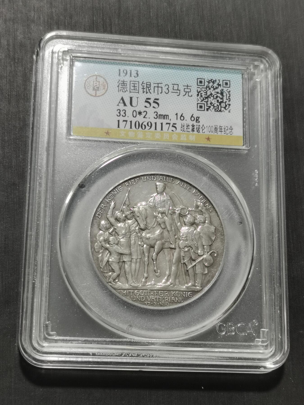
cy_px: 202
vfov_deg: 28.2
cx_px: 152
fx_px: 808
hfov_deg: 21.3
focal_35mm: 69
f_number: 1.8
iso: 100
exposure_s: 1/100
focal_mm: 5.58
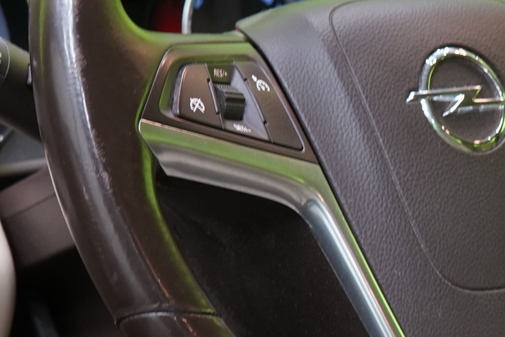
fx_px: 1683
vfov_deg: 11.4
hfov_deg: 16.9
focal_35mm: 120
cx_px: 397
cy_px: 199
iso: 1250
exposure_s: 1/20
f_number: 5.6
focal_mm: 34
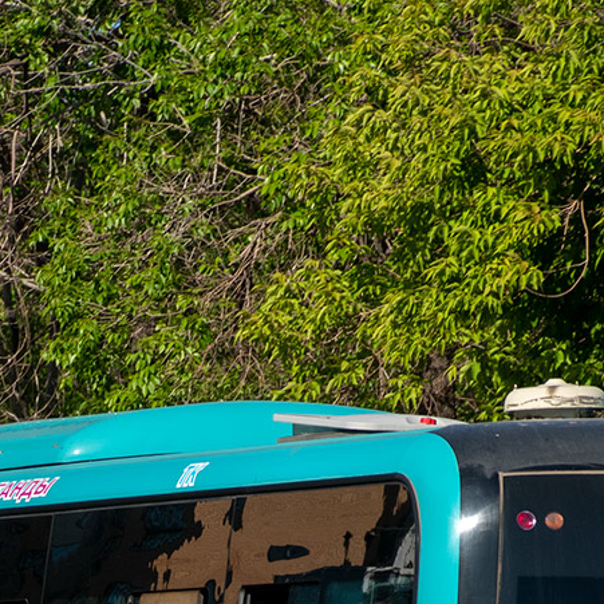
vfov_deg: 4.8
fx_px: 7115
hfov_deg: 4.9
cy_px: 650
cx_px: 315
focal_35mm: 360
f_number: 5.3
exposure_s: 1/640
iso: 100
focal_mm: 85
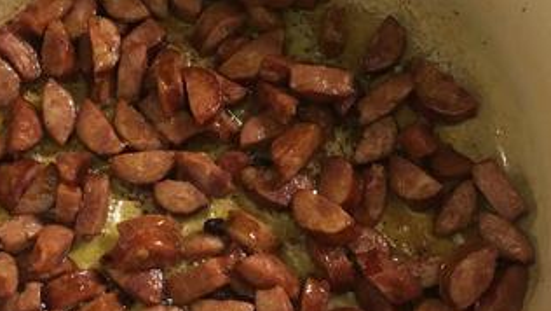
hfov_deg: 32.5
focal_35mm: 64
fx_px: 935
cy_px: 166
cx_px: 174
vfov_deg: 18.8
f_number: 2.2
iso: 200
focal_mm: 4.15
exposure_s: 1/24
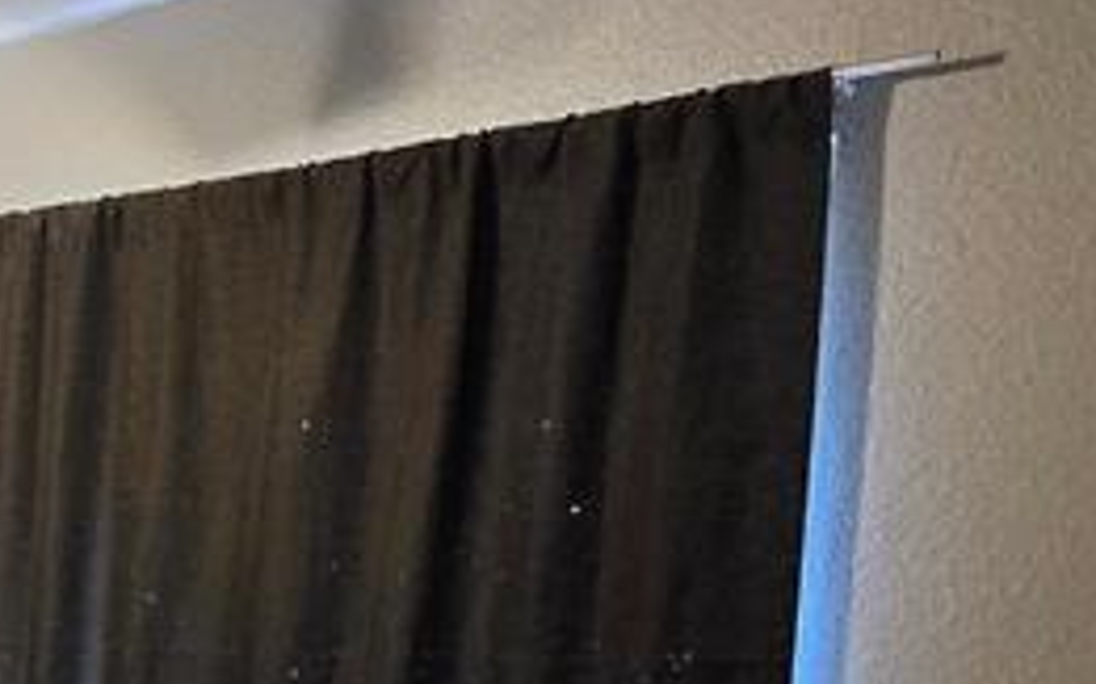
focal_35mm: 54
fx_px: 1613
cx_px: -307
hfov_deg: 30.3
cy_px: 854
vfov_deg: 21.9
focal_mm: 2.2
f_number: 2.2
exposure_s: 1/60
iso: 1600
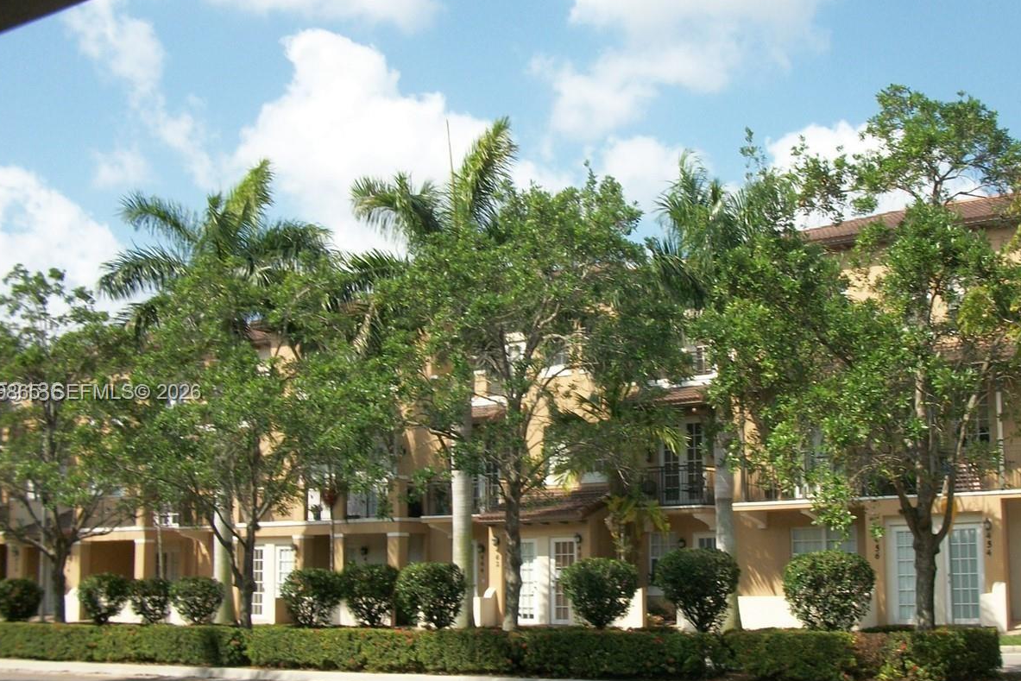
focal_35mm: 45
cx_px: 623
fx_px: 1276
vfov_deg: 29.8
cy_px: 394
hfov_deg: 43.3
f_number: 8.8
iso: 80
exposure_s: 1/160
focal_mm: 5.7
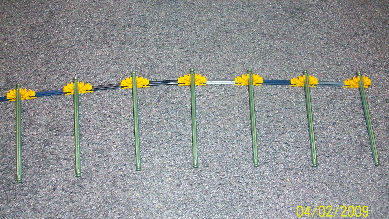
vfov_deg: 31.2
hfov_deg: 52.8
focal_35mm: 38
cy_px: 98
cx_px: 190
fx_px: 392
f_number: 2.8
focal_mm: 5.7
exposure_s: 1/60
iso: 160
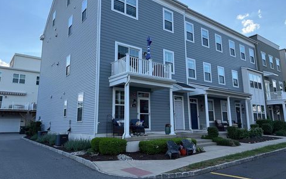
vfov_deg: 47.6
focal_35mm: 26
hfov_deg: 70.4
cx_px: 142
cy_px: 82
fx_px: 203
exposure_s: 1/1585
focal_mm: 6.76
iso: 100
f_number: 1.78
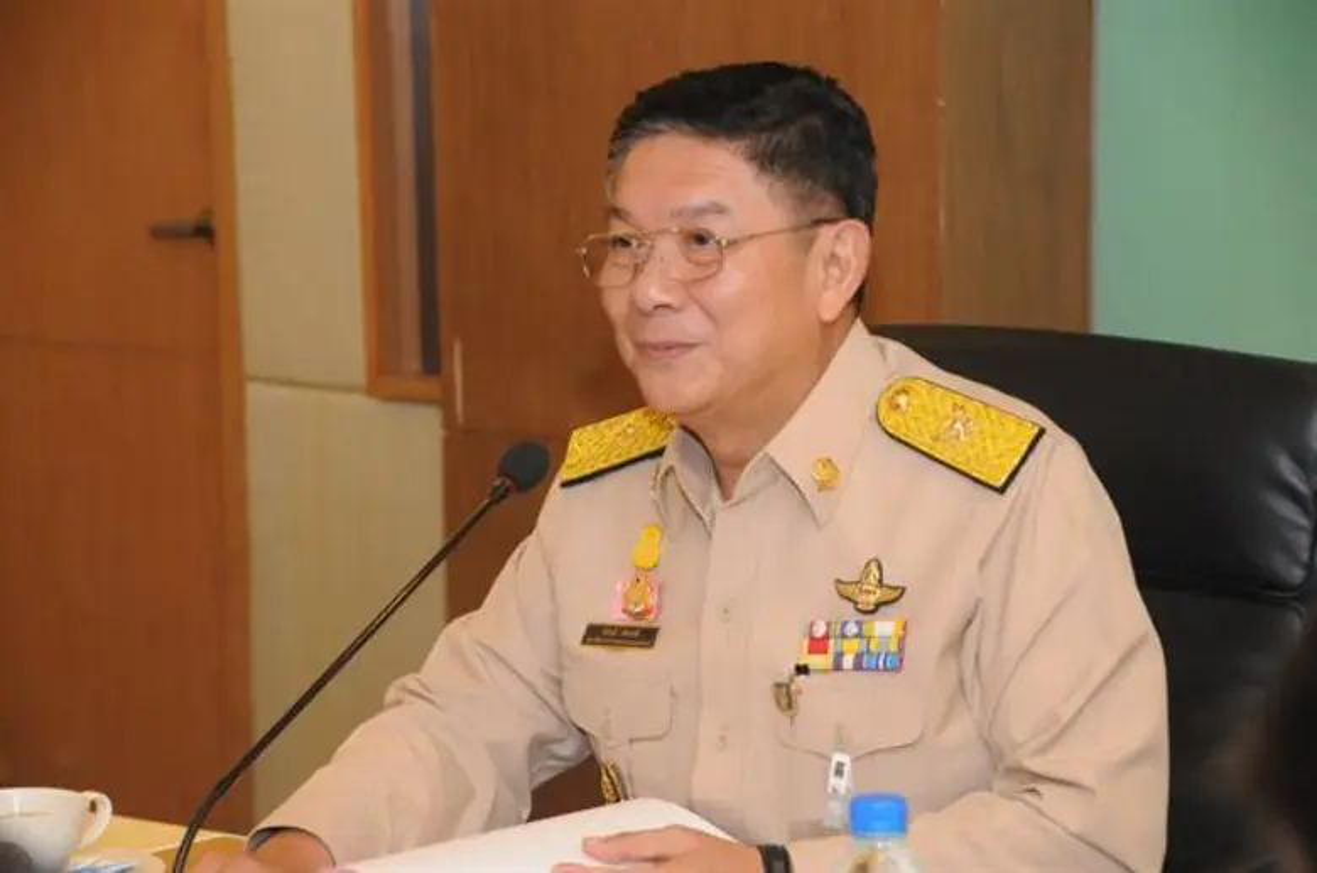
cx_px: 658
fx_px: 4382
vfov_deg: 11.4
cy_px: 436
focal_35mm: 120
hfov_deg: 17.1
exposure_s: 1/125
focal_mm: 80
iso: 2500
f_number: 5.3
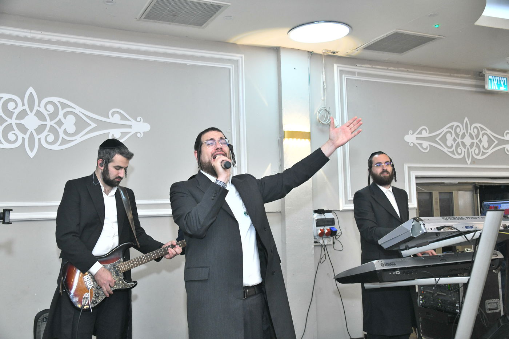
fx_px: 537
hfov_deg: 50.7
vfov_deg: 35.0
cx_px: 254
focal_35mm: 38
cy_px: 170
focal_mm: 38
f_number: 5.6
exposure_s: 1/200
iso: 2000
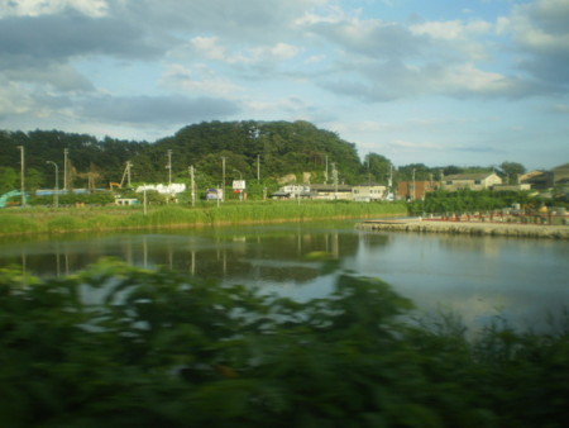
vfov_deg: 39.7
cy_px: 214
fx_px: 592
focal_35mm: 36
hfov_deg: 51.3
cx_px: 284
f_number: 3.1
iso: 64
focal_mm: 6.3
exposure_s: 1/320
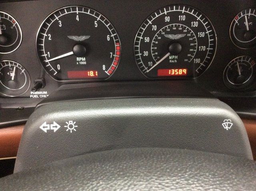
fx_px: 236
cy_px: 96
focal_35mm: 32
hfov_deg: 56.9
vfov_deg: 44.1
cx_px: 128
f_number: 2.4
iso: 500
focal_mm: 3.3
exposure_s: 1/15
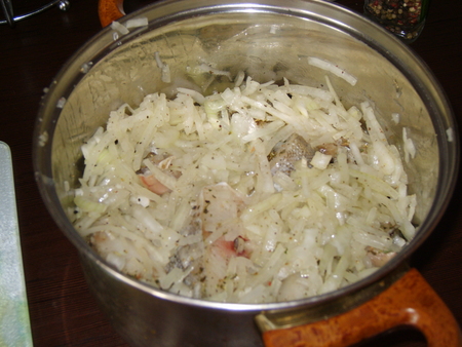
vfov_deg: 27.5
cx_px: 231
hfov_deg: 36.2
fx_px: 708
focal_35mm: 53
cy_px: 174
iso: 100
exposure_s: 1/45
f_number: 3.5
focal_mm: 11
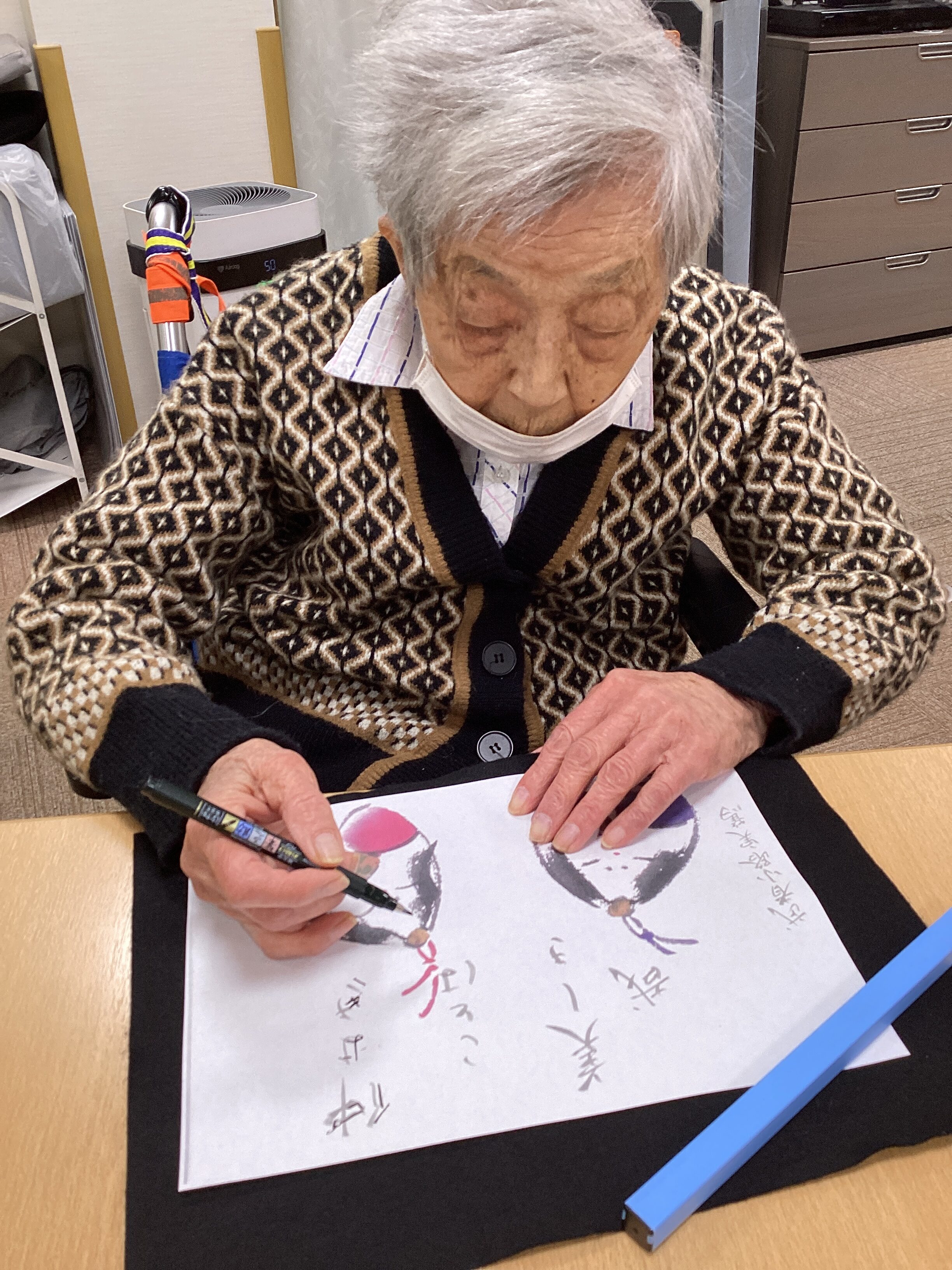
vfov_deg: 58.4
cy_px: 635
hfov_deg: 45.4
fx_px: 1137
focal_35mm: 31
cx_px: 476
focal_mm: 3.3
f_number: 2.4
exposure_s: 1/60
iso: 50
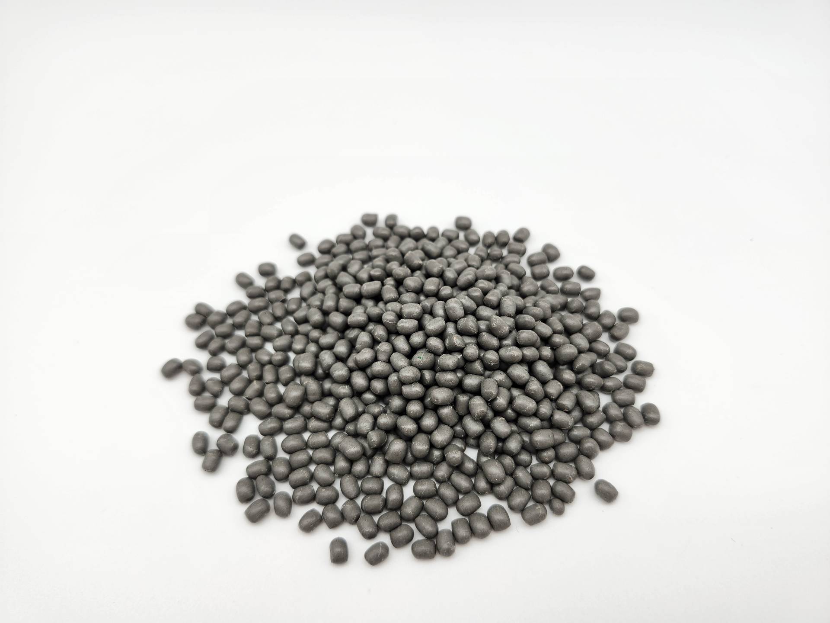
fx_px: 551
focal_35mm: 23
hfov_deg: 73.9
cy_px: 312
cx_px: 415
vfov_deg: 58.9
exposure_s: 1/180
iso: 32
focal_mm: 5.54
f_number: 1.8
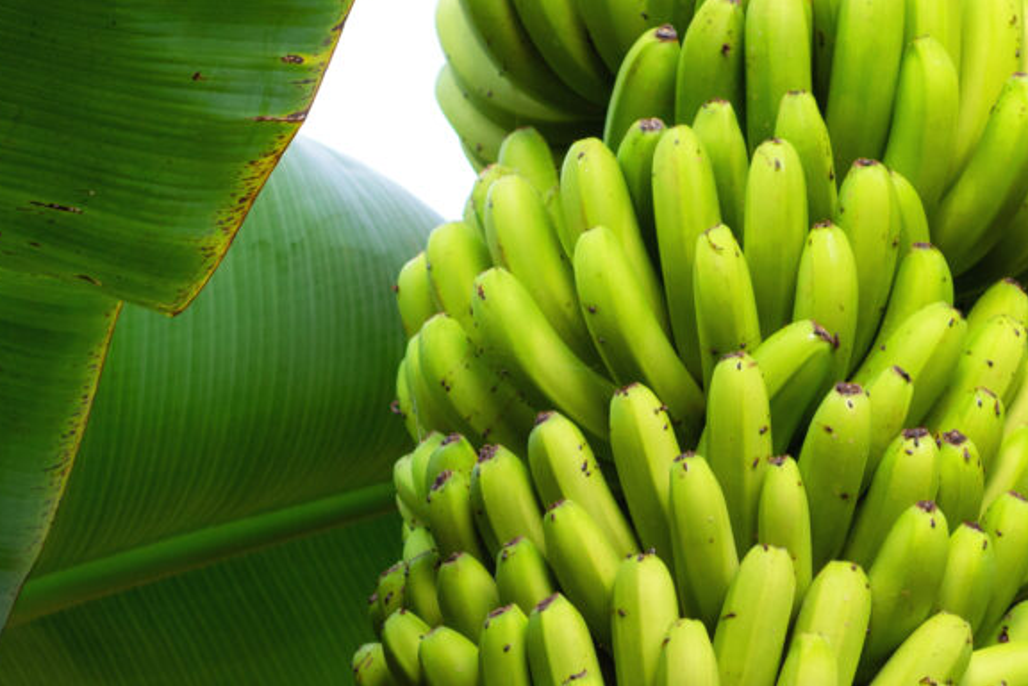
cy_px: 811
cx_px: 673
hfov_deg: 14.7
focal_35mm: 139
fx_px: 3969
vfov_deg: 9.7
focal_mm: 50
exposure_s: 1/250
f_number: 3.5
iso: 400
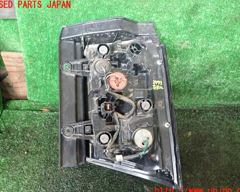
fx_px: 227
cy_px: 98
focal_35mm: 32
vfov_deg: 45.8
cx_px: 122
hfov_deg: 55.7
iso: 320
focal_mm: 5.4
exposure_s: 1/30
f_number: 2.3
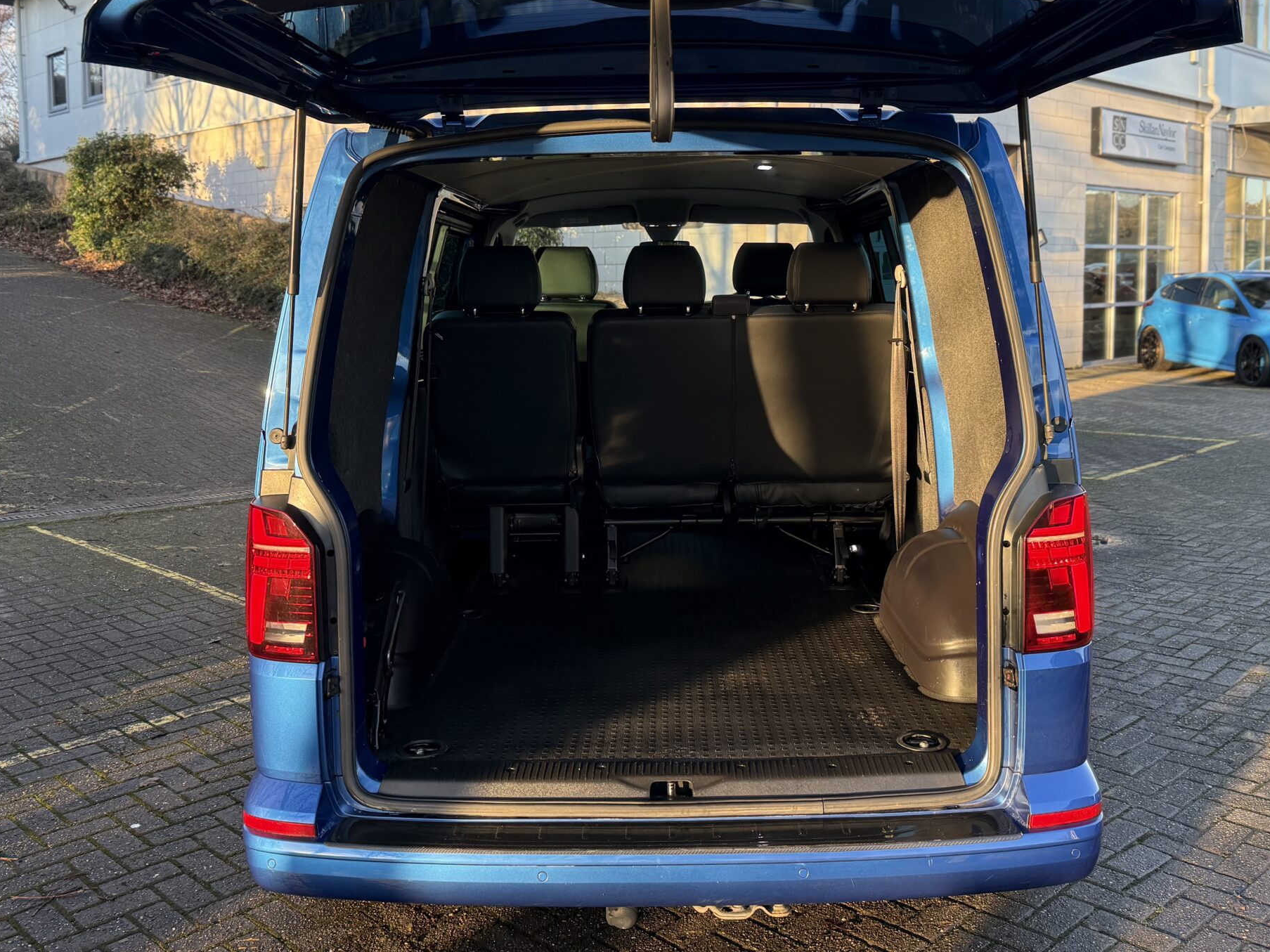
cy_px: 356
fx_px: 1247
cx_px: 660
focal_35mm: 34
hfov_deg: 53.9
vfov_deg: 41.5
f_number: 1.78
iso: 100
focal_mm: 6.76
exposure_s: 1/229
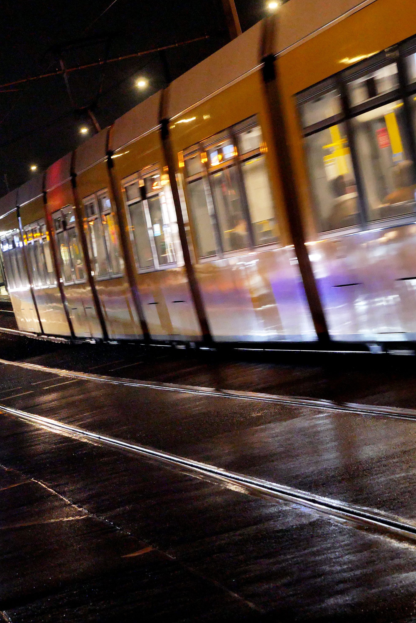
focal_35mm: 126
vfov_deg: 16.3
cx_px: 76
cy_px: 300
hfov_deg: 10.8
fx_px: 2184
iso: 800
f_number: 5
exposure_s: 1/20
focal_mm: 35
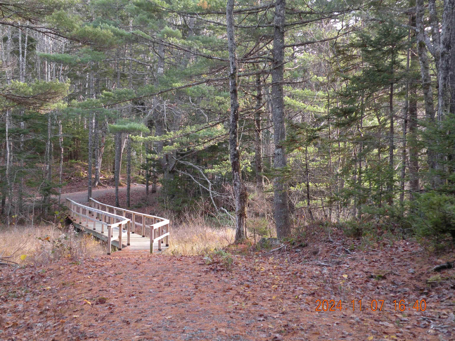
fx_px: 736
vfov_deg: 26.1
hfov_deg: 34.3
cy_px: 170
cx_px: 228
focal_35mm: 56
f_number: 3.5
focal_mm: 9.8
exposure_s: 1/59.8
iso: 117
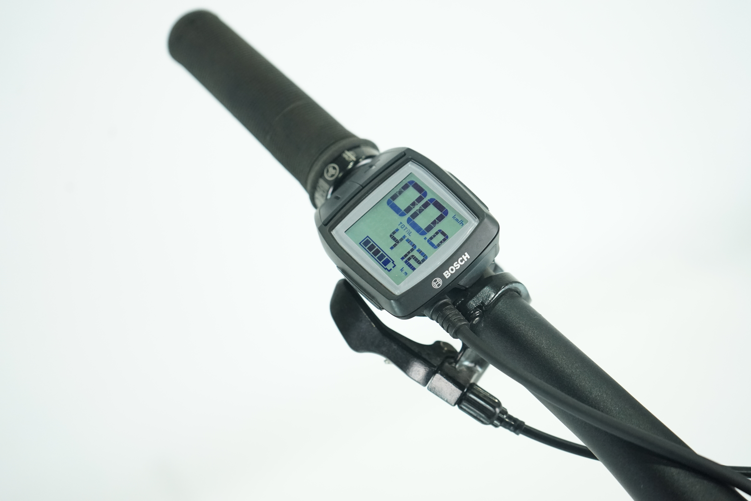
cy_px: 250
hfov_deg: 49.6
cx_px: 376
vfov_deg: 34.2
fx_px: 814
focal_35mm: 39
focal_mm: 39
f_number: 5
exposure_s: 1/200
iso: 2500
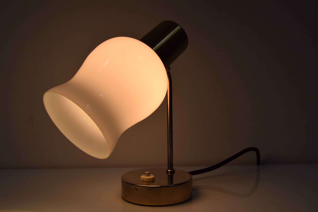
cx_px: 159
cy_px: 106
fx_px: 371
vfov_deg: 31.9
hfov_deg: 46.4
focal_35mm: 42
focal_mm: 28
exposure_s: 1/400
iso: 1600
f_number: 10
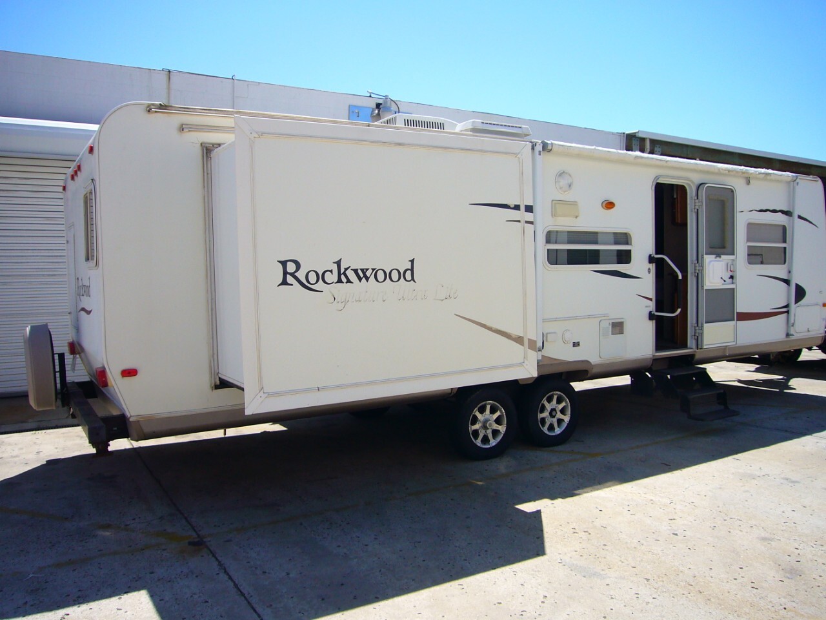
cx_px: 413
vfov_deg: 49.7
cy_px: 310
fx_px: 668
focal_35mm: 28
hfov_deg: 63.4
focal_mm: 4.6
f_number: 5.6
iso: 80
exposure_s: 1/250
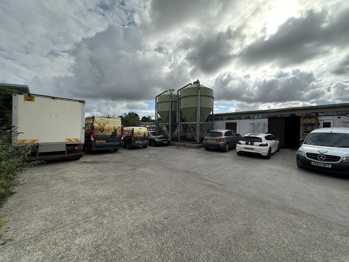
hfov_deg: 102.1
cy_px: 131
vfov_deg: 85.7
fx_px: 141
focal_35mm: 14
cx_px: 174
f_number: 2.2
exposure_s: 1/1855
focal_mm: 2.22
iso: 50
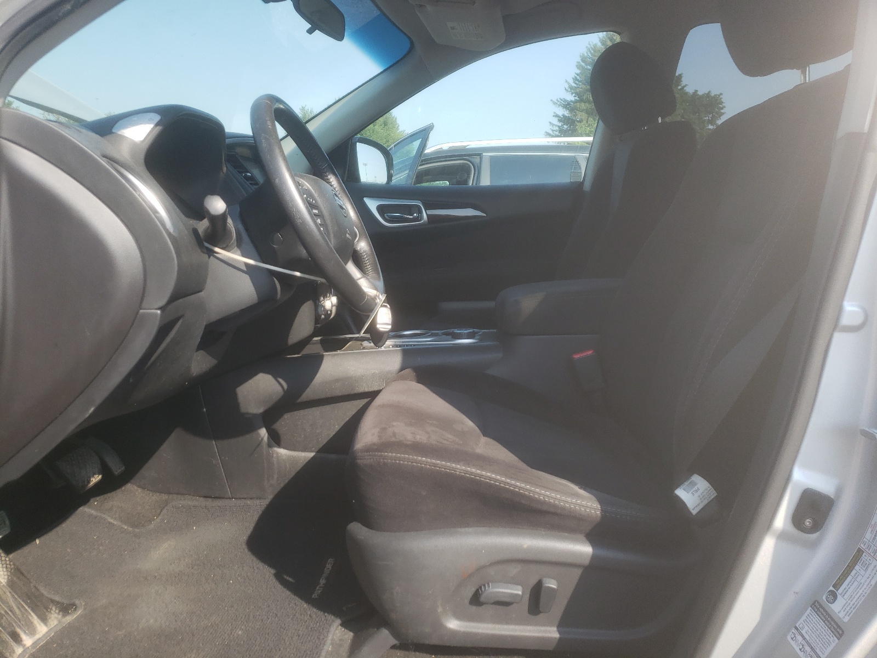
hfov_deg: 67.3
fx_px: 659
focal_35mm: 26
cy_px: 329
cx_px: 438
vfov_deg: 53.1
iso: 50
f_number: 1.5
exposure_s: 1/714
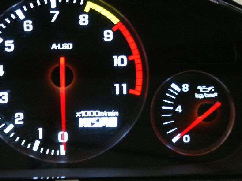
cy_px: 80
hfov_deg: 10.7
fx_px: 1286
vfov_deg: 8.1
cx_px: 136
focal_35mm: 184
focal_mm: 70
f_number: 5.6
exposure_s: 1/2.5
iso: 400
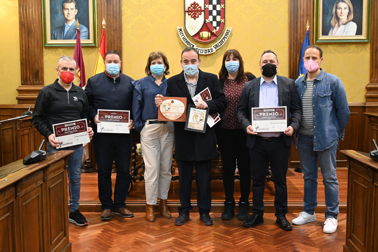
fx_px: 441
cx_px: 189
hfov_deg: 46.4
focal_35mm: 42
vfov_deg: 31.9
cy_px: 126
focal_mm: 28
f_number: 4.5
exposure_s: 1/60
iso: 3200
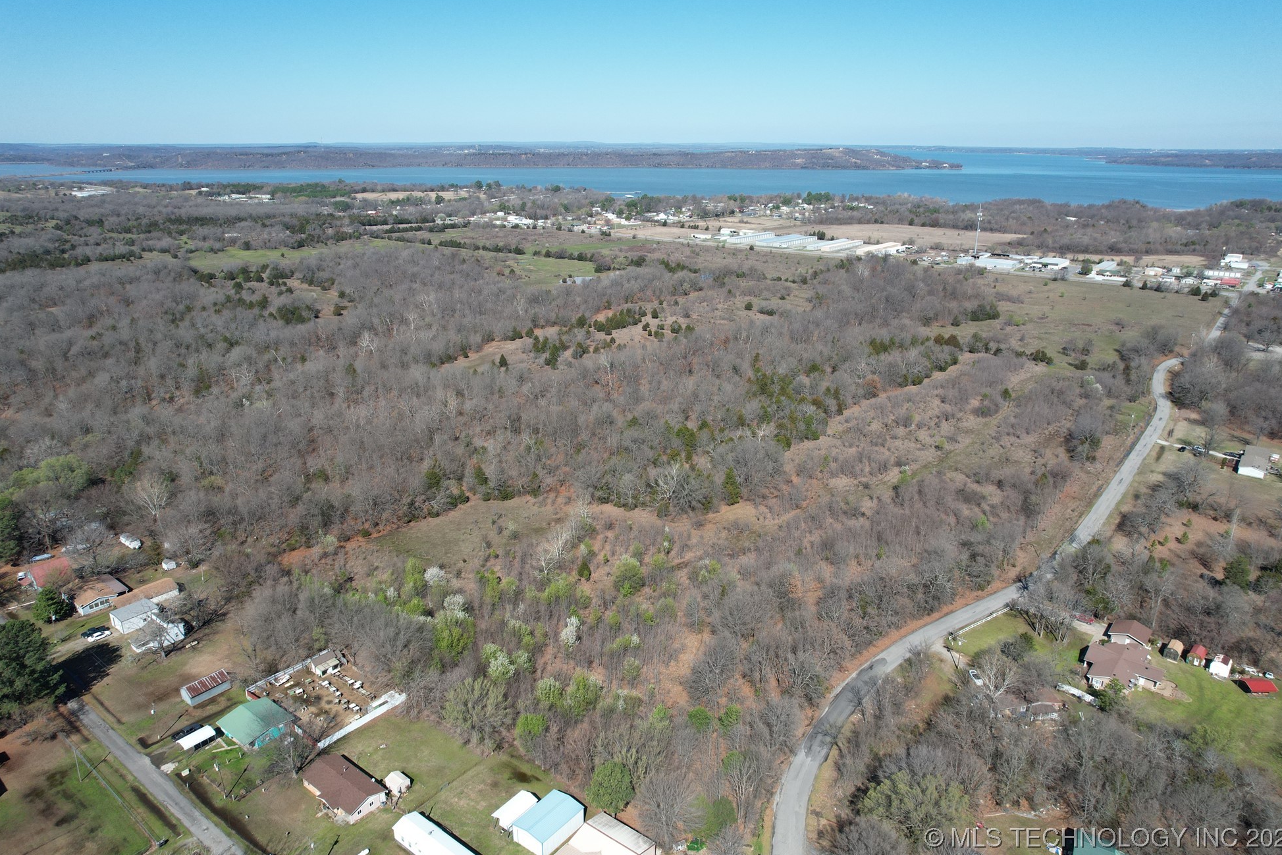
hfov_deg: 76.1
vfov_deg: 55.1
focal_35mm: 23
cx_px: 637
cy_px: 417
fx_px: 819
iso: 200
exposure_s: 1/3200
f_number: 2.8
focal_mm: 8.38
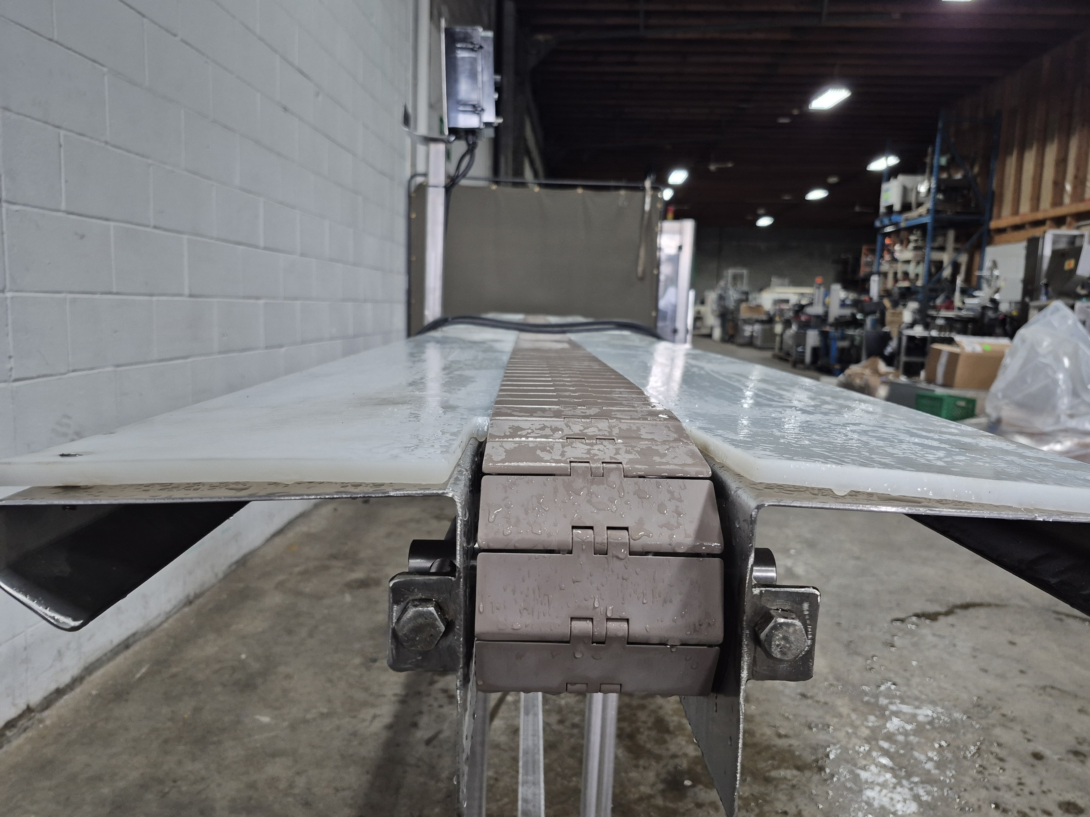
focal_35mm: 23
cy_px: 408
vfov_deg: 58.9
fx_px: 724
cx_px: 545
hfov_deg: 73.9
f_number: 1.8
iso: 250
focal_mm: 5.4
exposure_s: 1/120
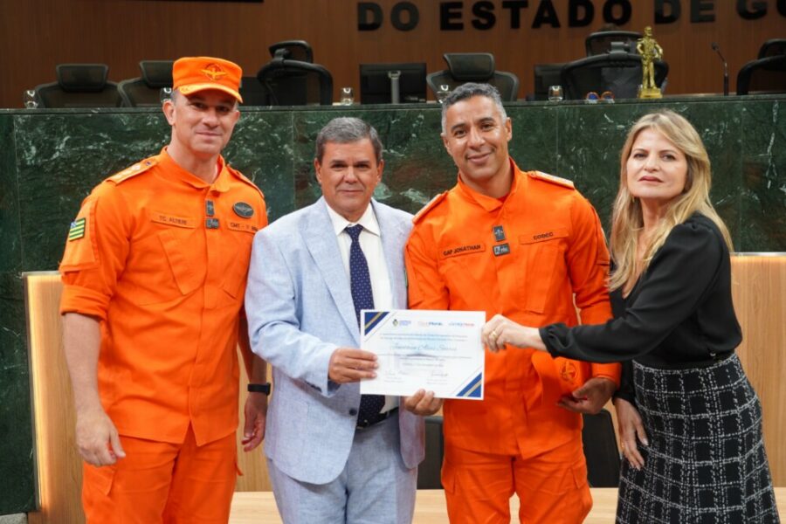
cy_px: 262
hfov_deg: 42.7
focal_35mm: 46
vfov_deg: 29.2
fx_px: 1004
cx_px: 393
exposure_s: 1/200
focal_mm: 46
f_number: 5
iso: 1250
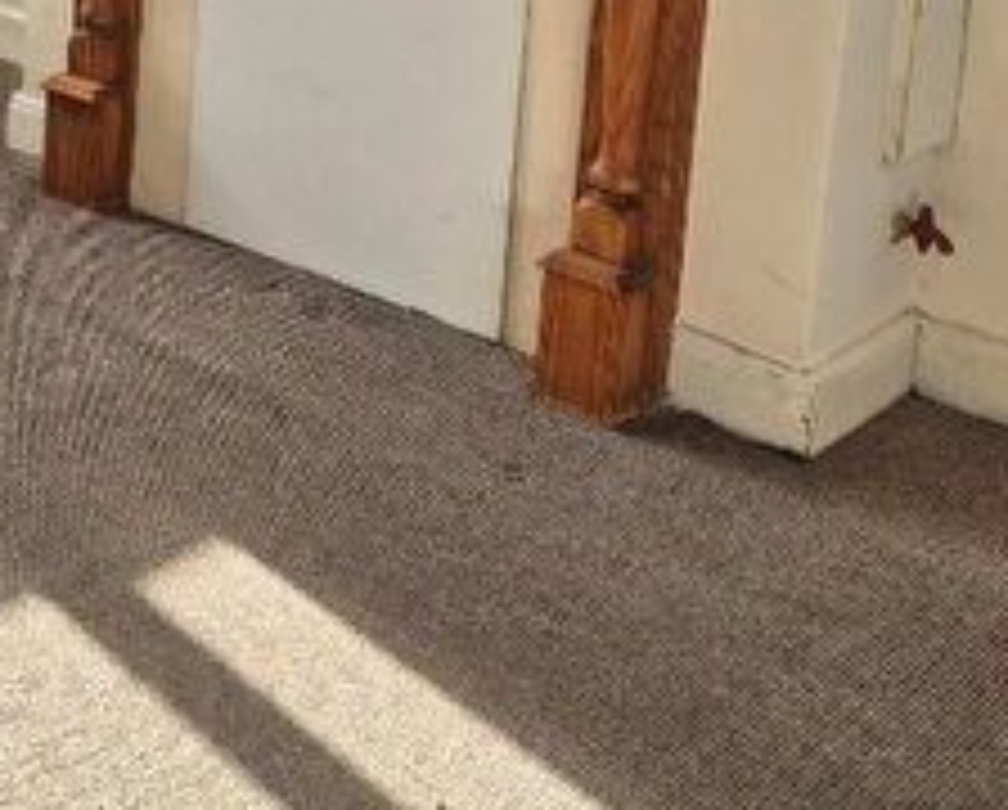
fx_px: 2092
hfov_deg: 25.3
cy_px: -133
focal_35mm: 70
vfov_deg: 20.6
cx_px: -76
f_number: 1.8
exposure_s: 1/211
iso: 25
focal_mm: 5.4
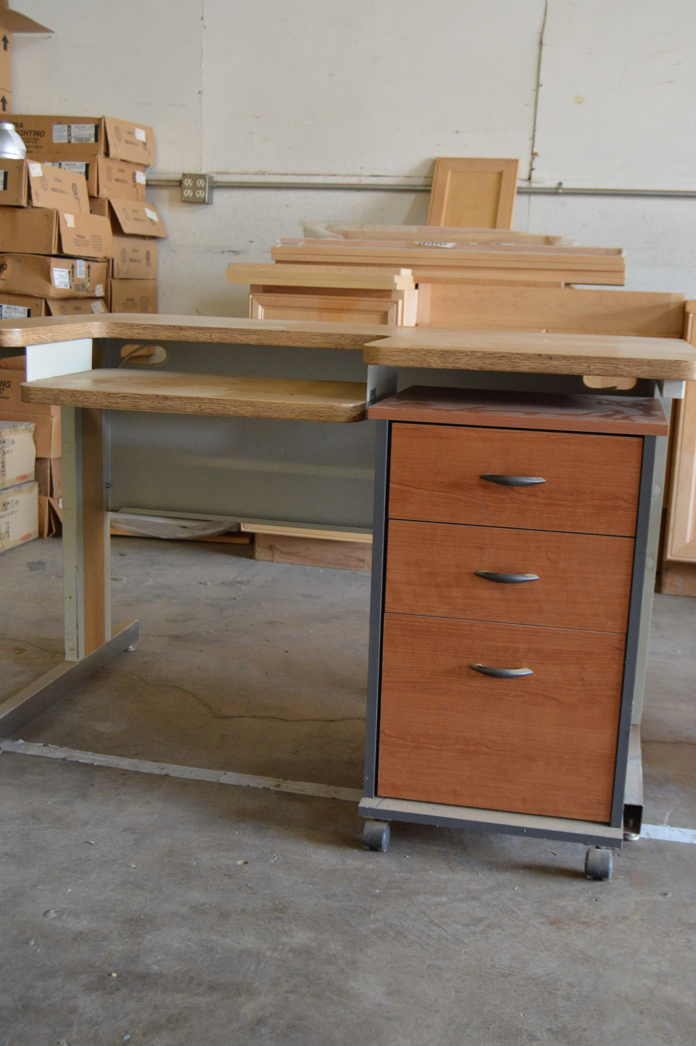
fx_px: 1133
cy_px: 523
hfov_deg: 34.1
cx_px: 348
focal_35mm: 39
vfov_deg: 49.6
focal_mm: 26
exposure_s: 1/80
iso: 1600
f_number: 5
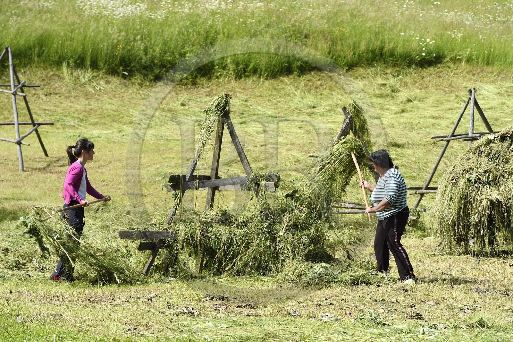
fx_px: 2493
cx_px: 256
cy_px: 171
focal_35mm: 175
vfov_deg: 7.8
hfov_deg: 11.7
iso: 200
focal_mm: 175
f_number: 8
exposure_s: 1/400
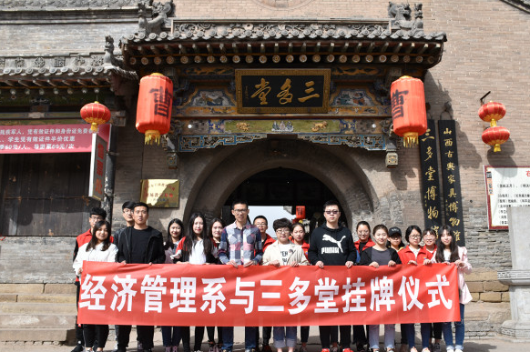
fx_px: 485
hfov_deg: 57.2
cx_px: 279
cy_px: 183
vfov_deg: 39.9
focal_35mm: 33
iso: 200
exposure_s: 1/320
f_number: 9
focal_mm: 20
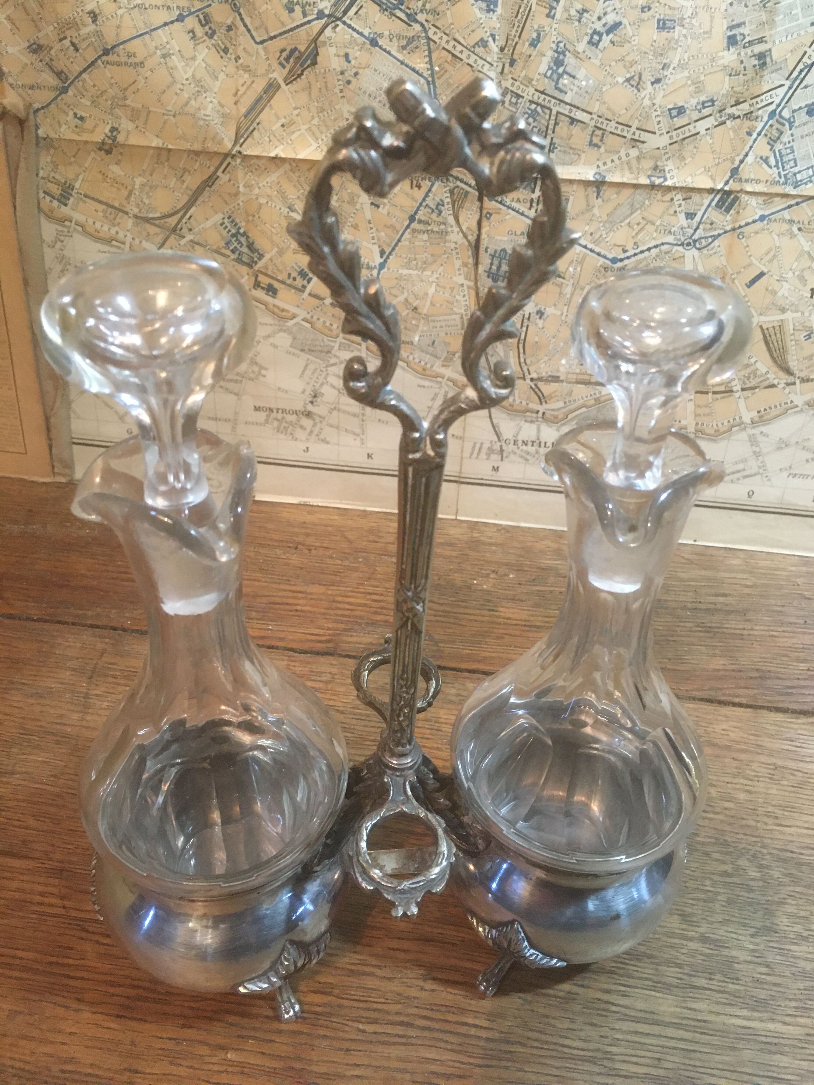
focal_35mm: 29
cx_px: 407
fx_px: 909
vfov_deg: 61.7
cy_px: 542
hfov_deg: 48.2
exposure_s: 1/17
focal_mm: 4.15
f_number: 2.2
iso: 200
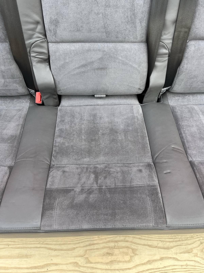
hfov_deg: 53.1
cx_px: 102
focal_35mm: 26
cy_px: 136
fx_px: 204
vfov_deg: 67.3
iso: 40
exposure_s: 1/229
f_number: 1.6
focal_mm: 5.1
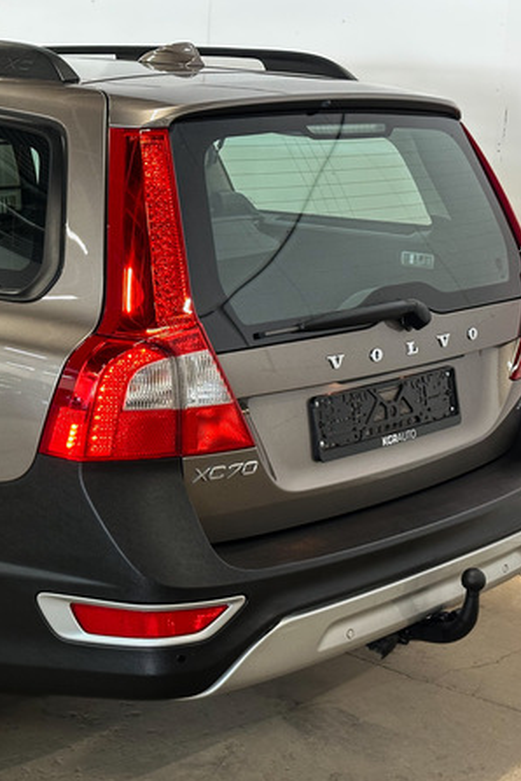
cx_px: 98
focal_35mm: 67
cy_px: 391
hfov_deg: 20.1
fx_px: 1454
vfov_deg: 30.1
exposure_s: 1/52
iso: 250
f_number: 1.78
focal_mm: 6.86
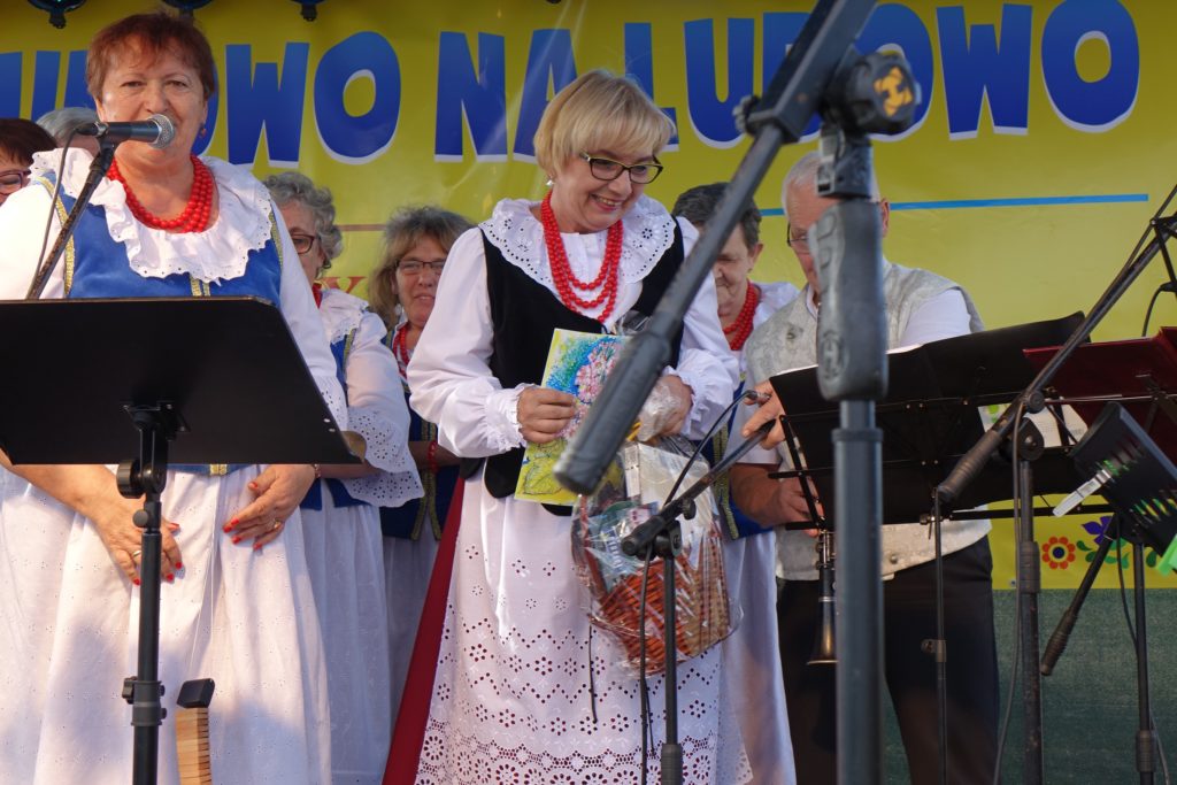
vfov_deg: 22.3
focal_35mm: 61
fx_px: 1995
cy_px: 392
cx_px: 588
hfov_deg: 32.9
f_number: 4
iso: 125
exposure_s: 1/200
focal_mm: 22.4
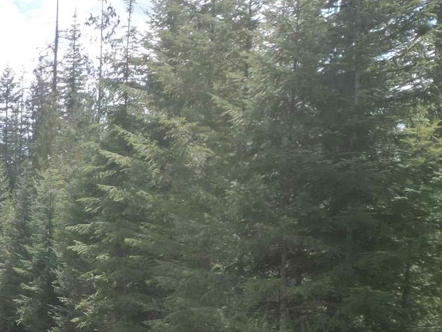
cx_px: -187
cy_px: 282
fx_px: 1009
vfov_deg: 18.4
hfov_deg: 21.4
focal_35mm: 79
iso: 100
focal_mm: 6.72
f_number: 1.7
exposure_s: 1/2000
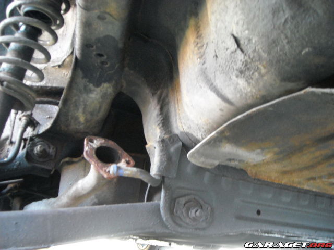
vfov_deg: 40.7
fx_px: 338
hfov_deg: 52.6
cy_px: 125
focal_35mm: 35
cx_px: 167
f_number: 2.8
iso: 400
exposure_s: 1/17
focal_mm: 5.7
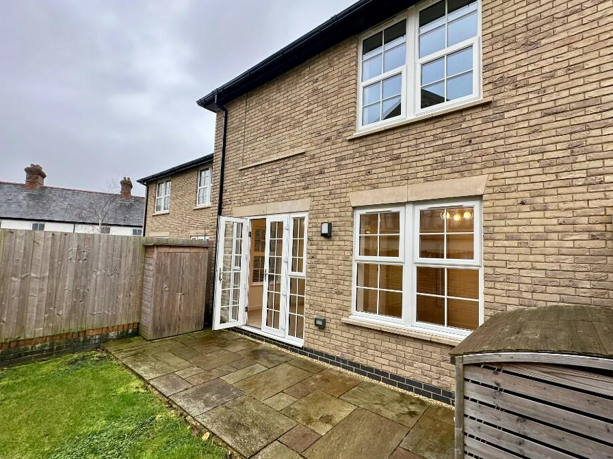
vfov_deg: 78.1
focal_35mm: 16
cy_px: 234
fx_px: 283
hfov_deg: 94.1
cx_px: 343
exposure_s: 1/100
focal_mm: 2.22
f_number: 2.2
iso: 100
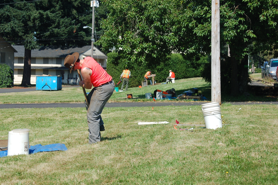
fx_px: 868
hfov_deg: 18.2
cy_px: 92
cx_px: 139
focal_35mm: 112
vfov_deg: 12.2
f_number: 10
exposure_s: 1/250
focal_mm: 75
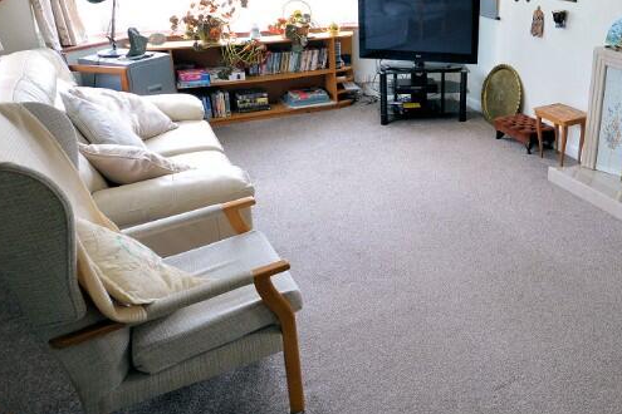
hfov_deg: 55.3
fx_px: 536
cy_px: 137
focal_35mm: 31
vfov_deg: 41.8
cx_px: 511
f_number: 8
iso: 400
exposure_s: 1/6
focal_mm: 10
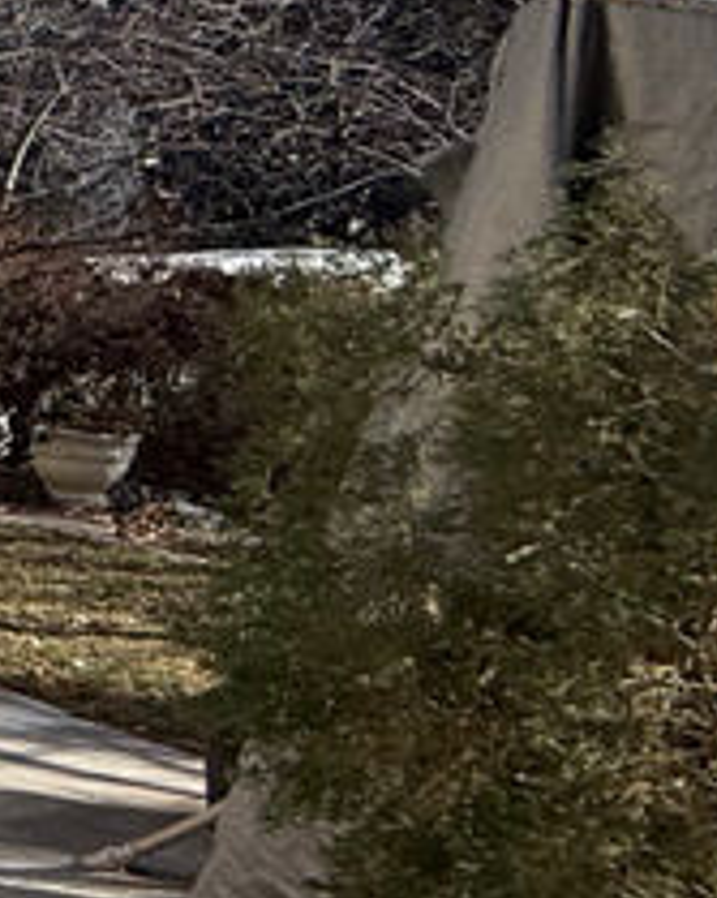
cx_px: -1314
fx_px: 1779
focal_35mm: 67
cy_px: 528
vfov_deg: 28.3
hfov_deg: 12.3
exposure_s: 1/1656
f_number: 2.2
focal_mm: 2.22
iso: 50
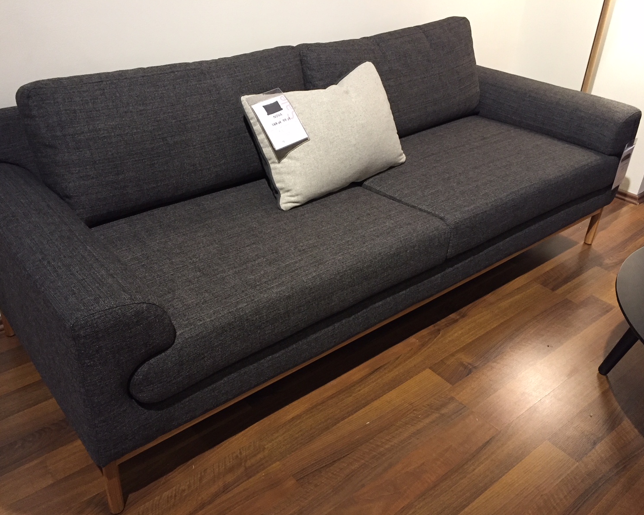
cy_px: 252
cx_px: 304
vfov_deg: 47.1
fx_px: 591
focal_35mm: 31
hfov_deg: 57.1
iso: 250
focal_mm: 4.15
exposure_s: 1/33
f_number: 2.2
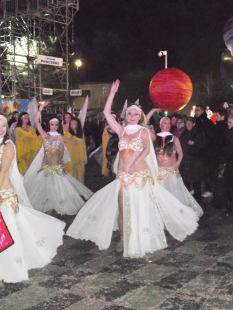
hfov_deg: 27.0
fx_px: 485
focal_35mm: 54
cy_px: 155
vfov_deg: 35.5
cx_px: 116
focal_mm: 9.8
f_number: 4.8
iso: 1600
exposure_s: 1/30
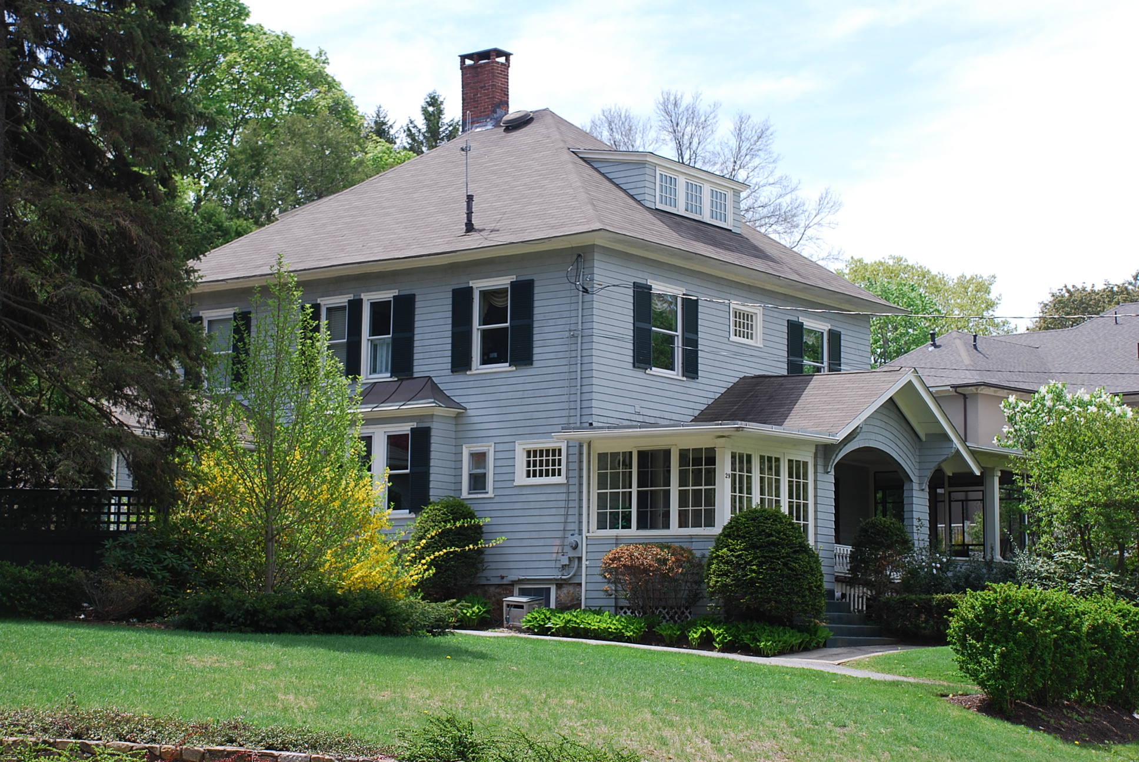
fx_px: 2281
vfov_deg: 19.0
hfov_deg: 28.0
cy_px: 381
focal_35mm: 72
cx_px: 570
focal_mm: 48
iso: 100
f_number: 7.1
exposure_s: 1/200
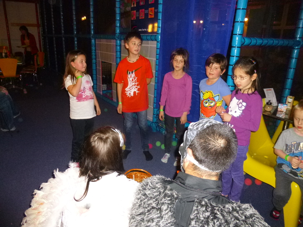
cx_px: 152
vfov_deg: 54.9
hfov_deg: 69.4
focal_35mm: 25
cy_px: 114
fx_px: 219
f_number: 3.1
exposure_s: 1/125
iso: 400
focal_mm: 4.5
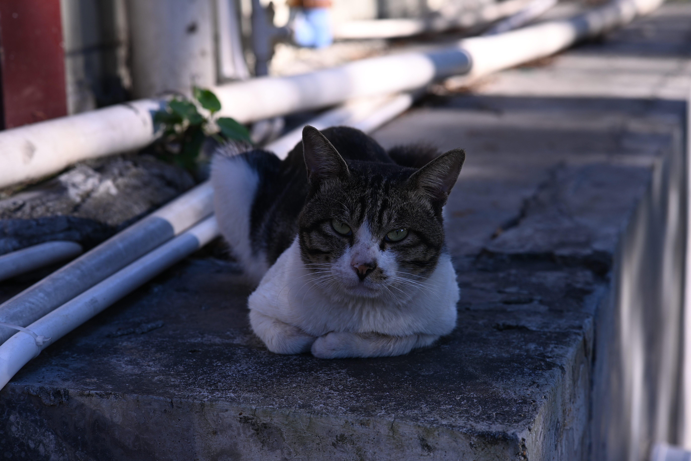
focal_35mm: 84
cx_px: 346
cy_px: 230
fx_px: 1612
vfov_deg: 16.3
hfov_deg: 24.2
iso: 100
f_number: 4
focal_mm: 56
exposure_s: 1/200
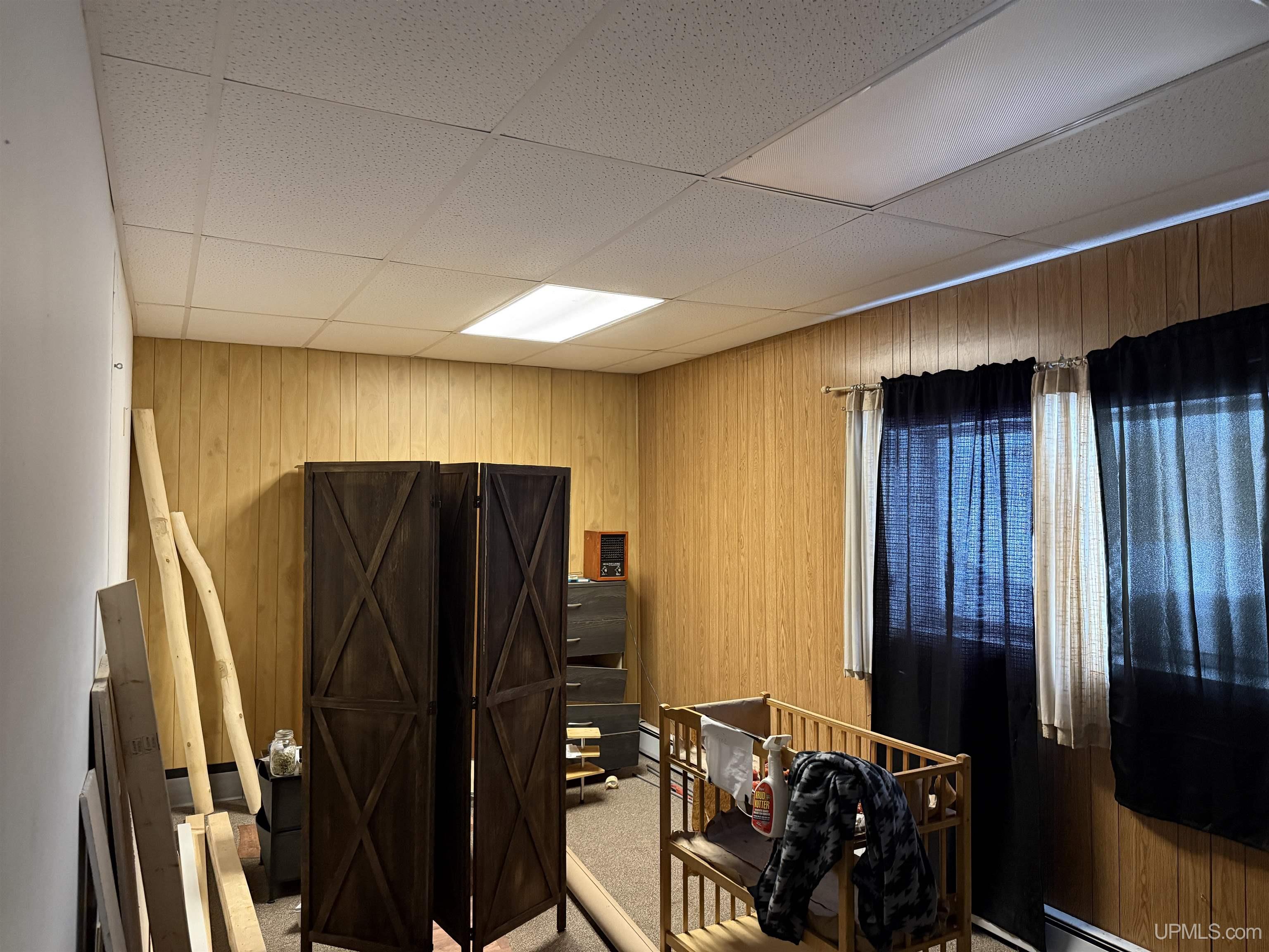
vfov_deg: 56.8
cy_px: 476
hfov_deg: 71.6
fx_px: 880
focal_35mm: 24
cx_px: 634
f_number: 1.78
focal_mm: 6.76
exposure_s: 1/40
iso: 640
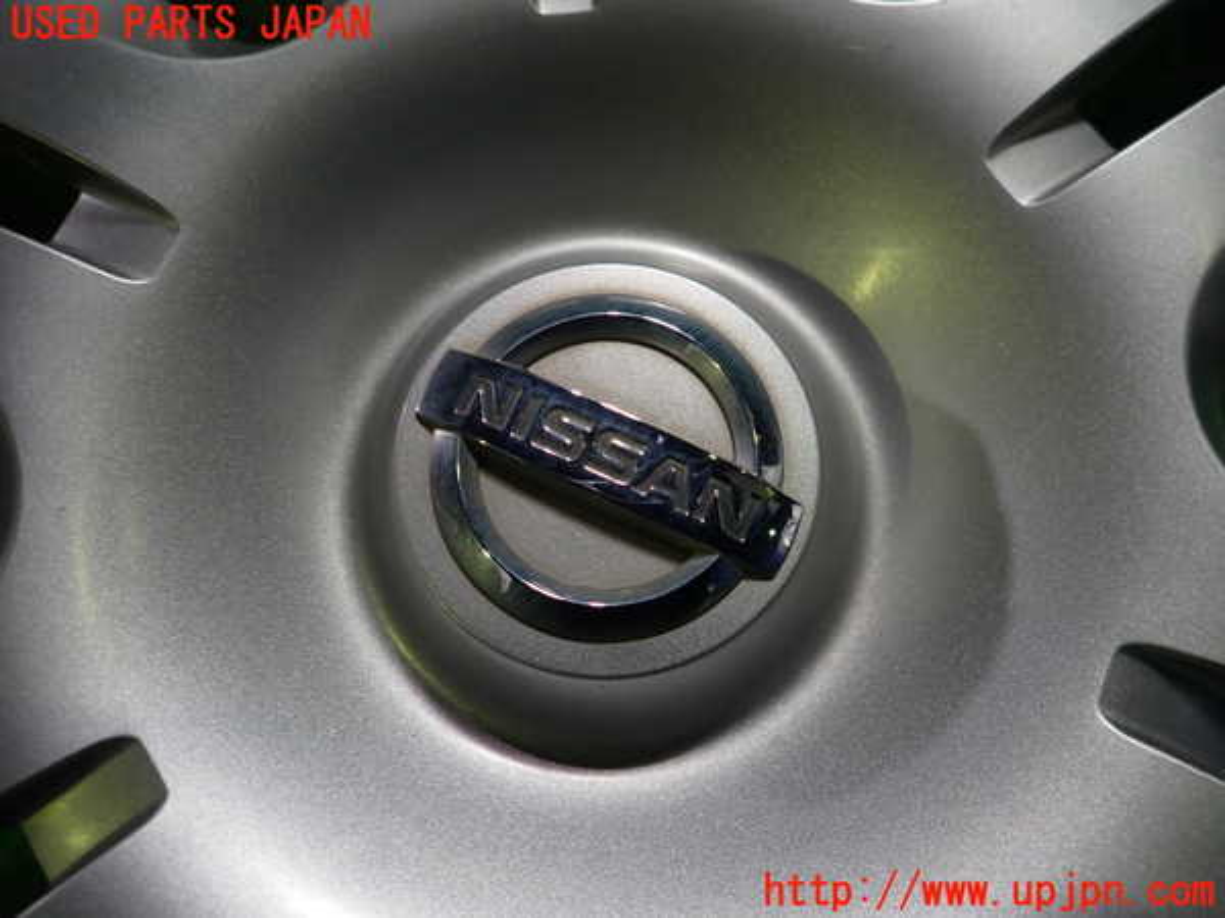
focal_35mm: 25
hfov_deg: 69.4
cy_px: 459
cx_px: 612
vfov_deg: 54.9
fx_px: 885
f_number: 2
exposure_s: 1/60
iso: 100
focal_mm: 4.5
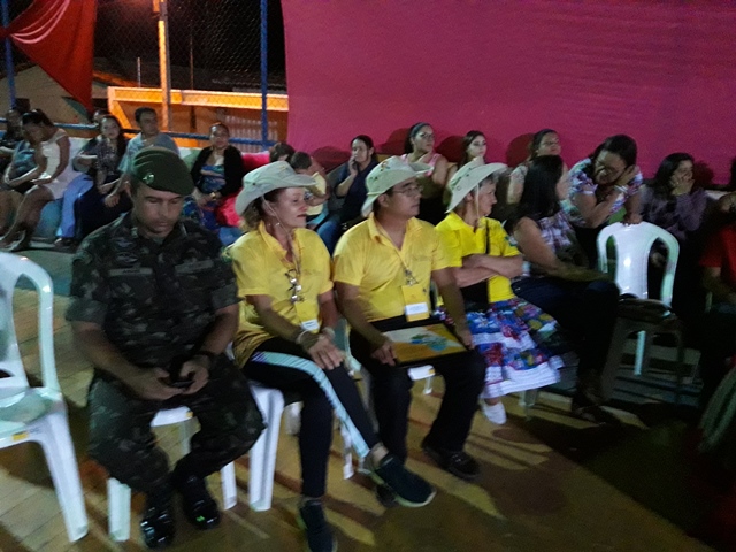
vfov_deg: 49.7
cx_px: 368
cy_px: 276
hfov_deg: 63.4
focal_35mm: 28
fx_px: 595
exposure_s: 1/15
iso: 800
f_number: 1.9
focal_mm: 3.7
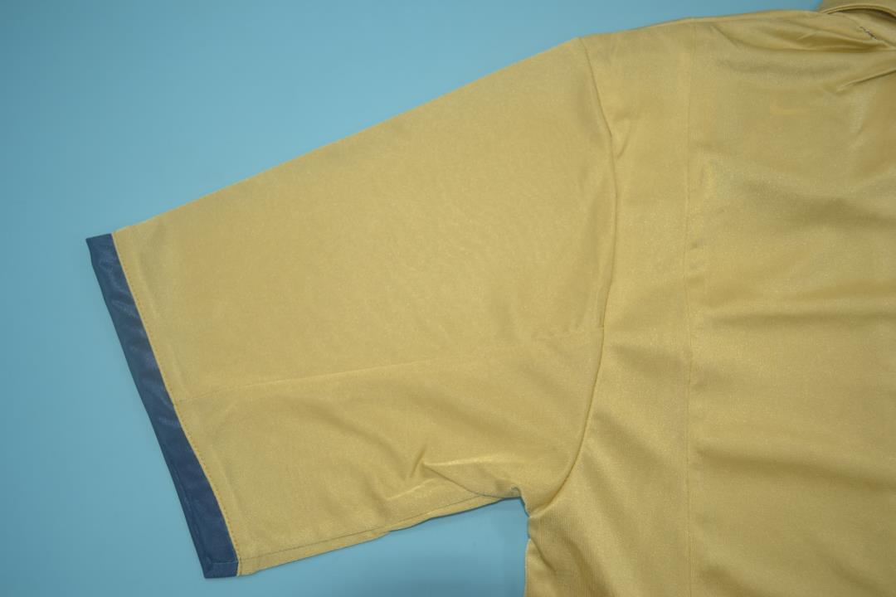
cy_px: 298
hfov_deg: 67.4
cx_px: 448
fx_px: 672
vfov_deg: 47.9
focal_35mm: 27
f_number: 3.5
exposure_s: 1/200
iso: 200
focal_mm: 18
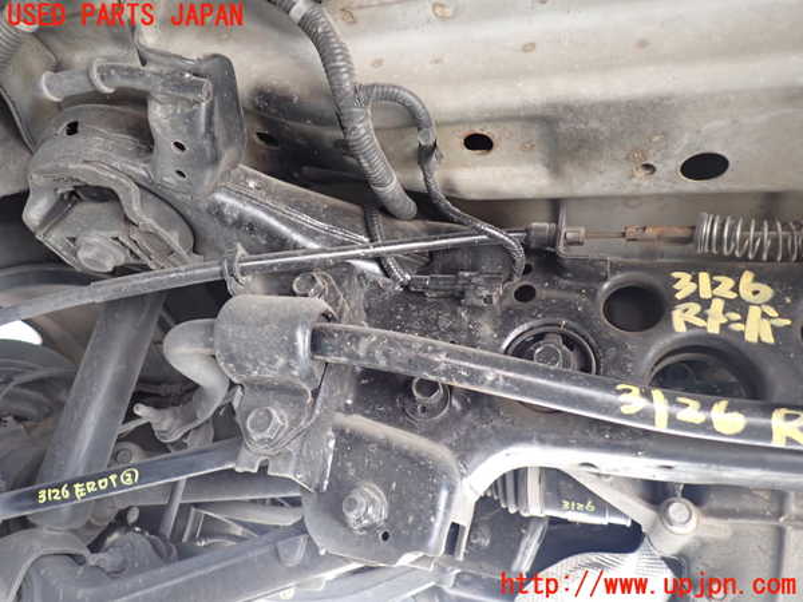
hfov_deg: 69.4
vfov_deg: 54.9
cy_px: 301
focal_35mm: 25
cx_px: 402
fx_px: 580
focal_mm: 4.5
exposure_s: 1/30
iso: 250
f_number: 2
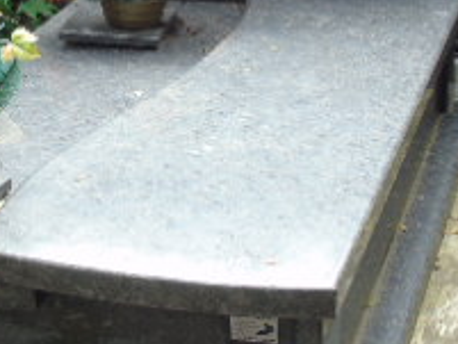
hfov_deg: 18.1
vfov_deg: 13.7
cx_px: 114
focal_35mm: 108
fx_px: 1430
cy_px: 107
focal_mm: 6.1
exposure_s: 1/80
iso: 80
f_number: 3.8
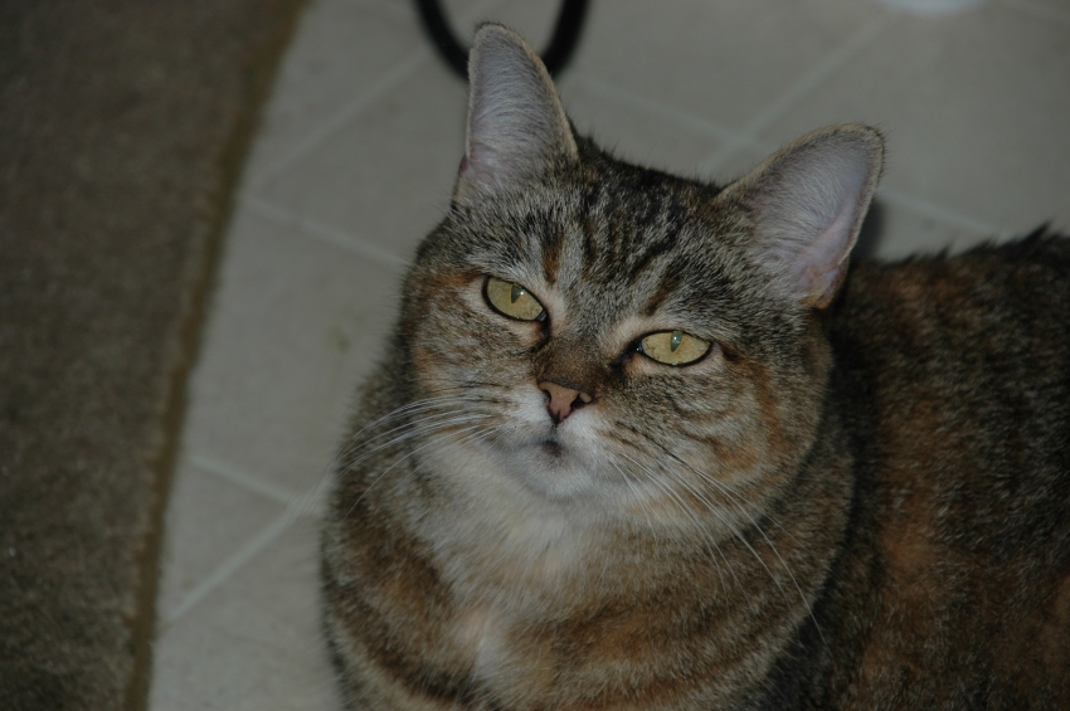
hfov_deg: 7.9
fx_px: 7794
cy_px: 356
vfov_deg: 5.2
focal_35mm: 262
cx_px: 535
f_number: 6
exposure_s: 1/60
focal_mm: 175
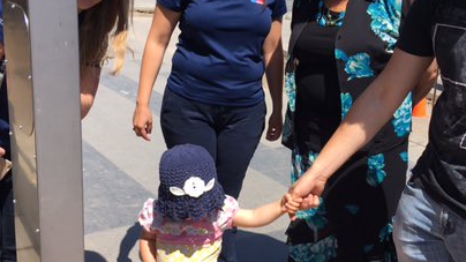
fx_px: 618
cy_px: 134
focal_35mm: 50
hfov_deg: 41.3
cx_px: 264
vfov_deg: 23.9
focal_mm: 4.15
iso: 25
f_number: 2.2
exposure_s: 1/1183
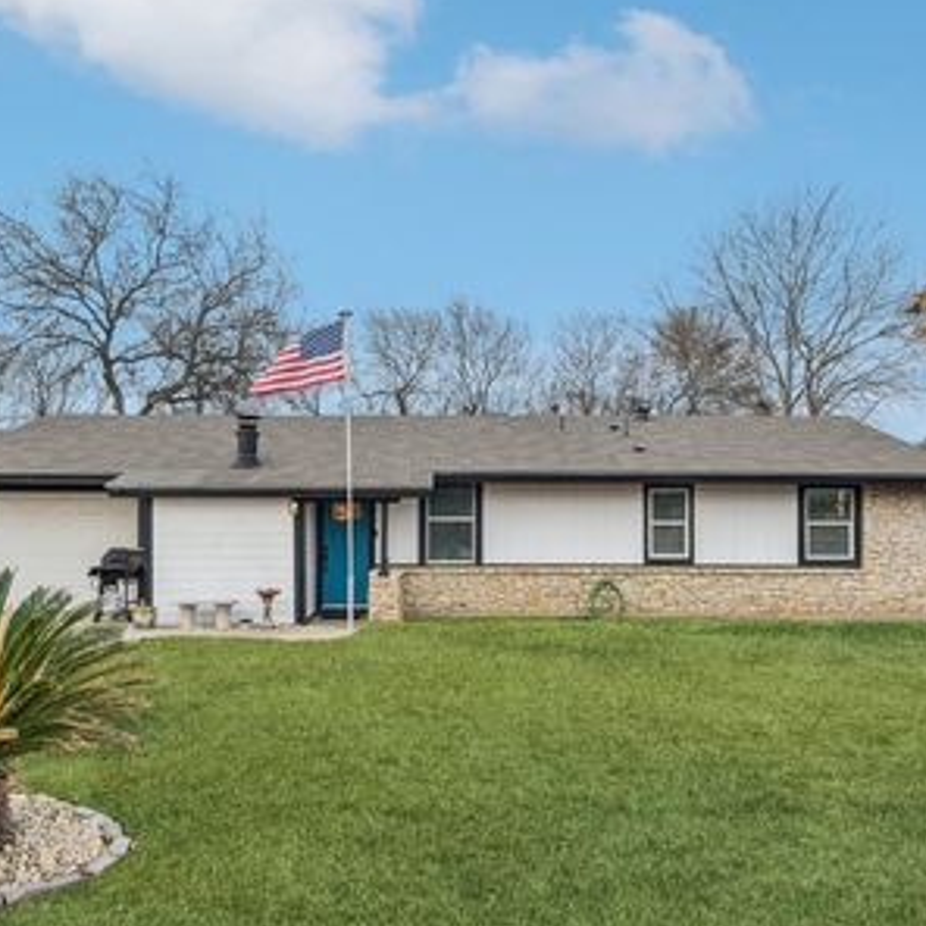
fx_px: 696
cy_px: 452
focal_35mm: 23
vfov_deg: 67.2
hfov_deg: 67.3
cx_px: 460
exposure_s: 1/125
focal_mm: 16
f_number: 8
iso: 400
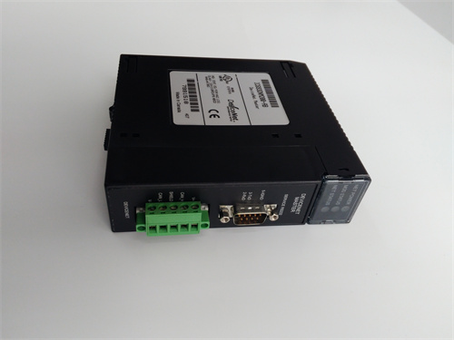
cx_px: 227
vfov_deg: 51.4
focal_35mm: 27
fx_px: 354
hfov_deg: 65.3
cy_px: 170
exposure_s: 1/33
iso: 148
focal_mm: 3.79
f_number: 2
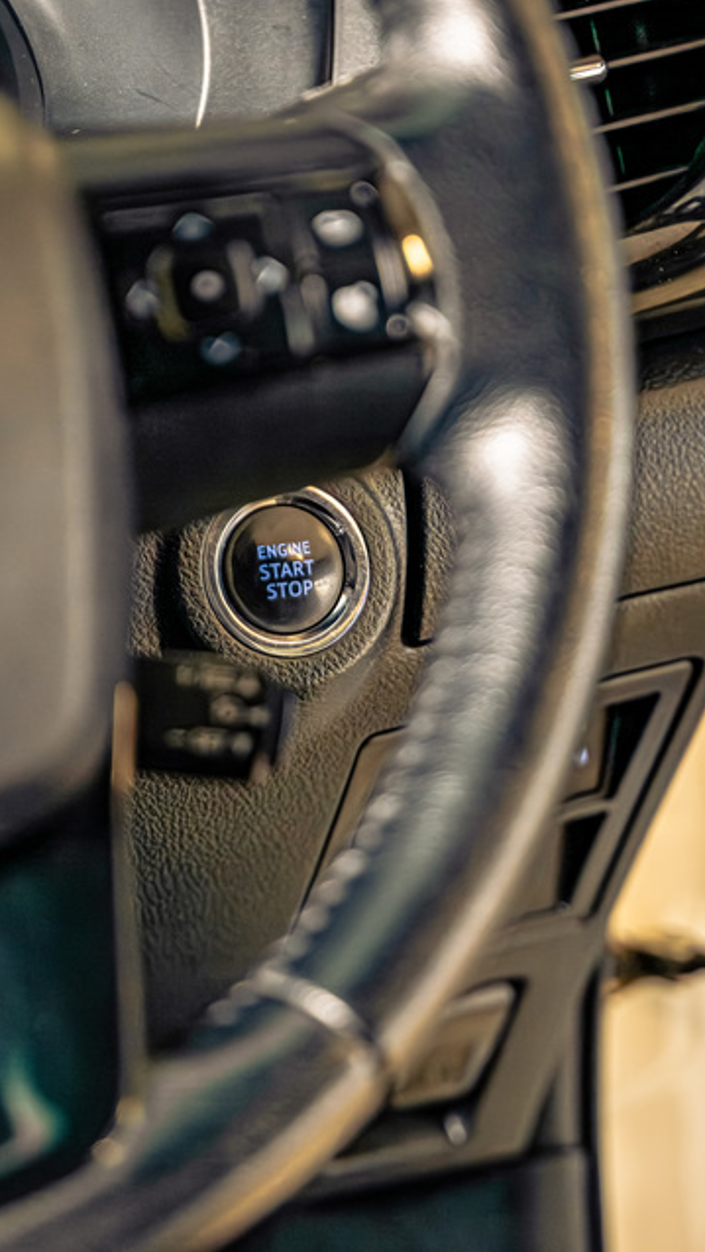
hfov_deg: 9.6
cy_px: 644
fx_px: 4186
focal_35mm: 126
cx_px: 294
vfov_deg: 17.0
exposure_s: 1/200
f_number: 2.8
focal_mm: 75
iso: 320
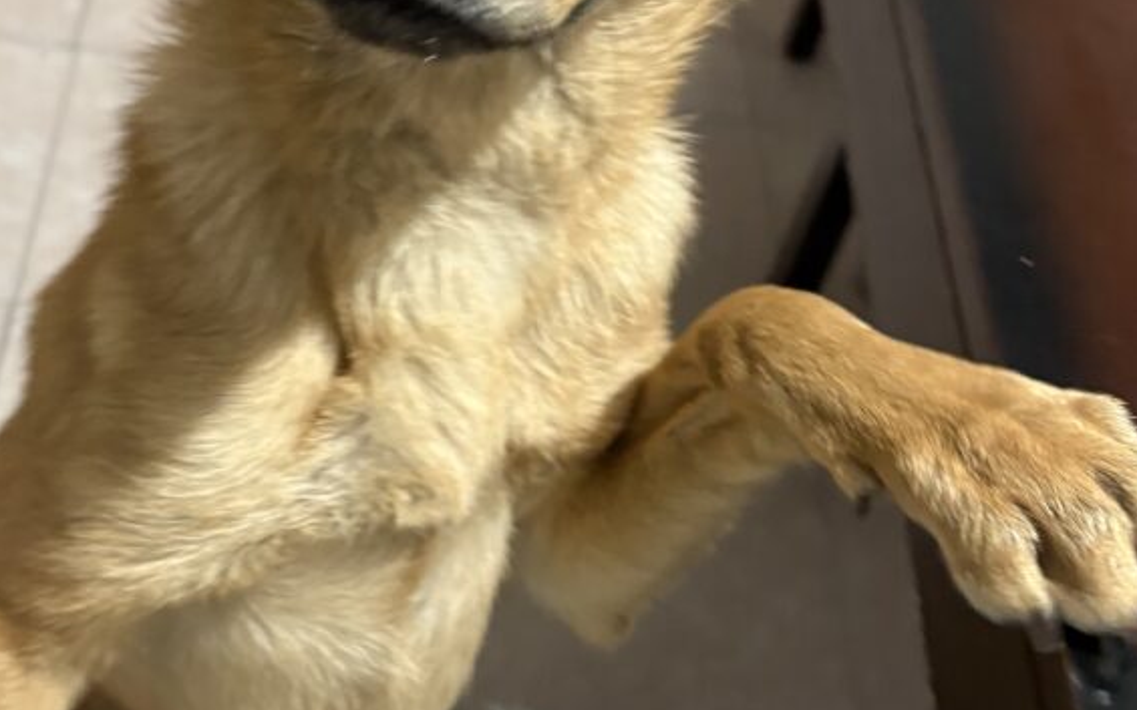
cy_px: 302
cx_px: 376
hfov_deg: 49.5
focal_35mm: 39
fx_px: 1208
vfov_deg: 32.7
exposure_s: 1/60
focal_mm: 5.96
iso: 320
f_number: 1.6
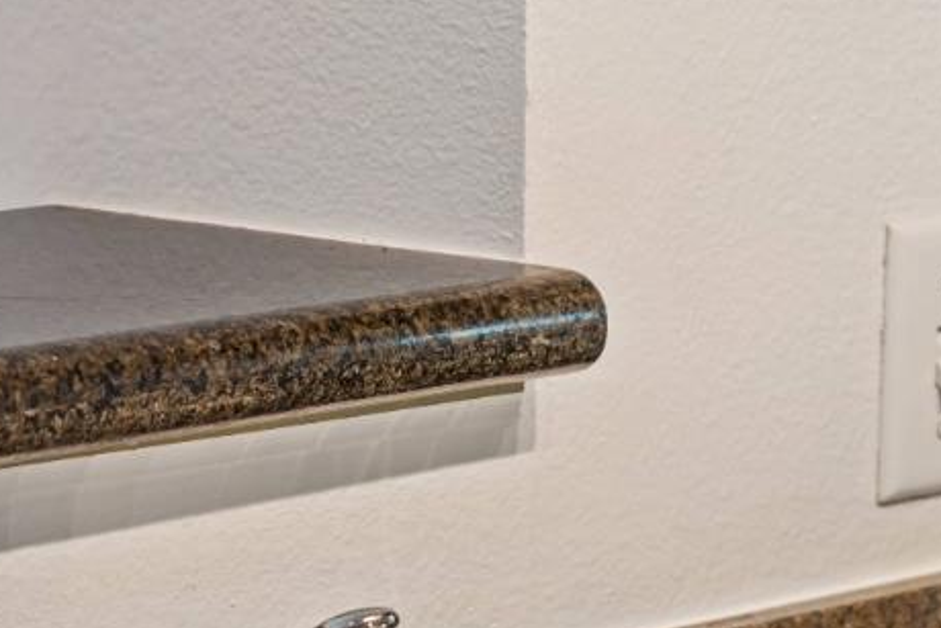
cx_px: 653
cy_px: 812
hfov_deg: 9.6
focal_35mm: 215
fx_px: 5621
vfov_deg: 6.3
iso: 200
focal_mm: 66
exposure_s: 1/20
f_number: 4
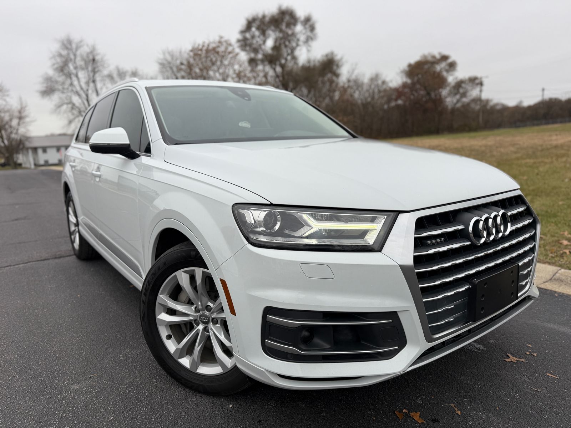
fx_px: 396
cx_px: 286
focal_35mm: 24
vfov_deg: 56.8
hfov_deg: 71.6
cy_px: 214
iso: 80
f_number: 1.78
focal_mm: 6.76
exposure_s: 1/702
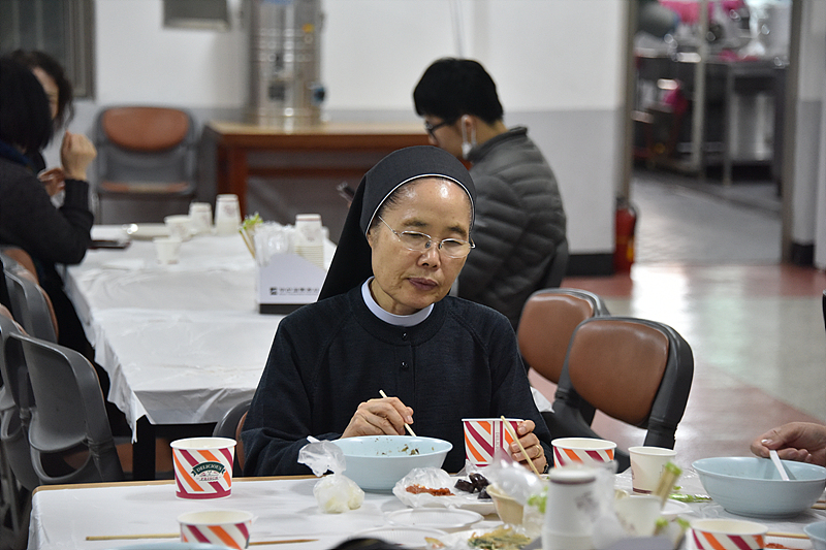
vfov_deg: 10.2
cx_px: 413
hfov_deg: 15.2
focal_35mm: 135
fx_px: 3097
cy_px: 275
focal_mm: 135
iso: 2500
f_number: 5.6
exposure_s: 1/125
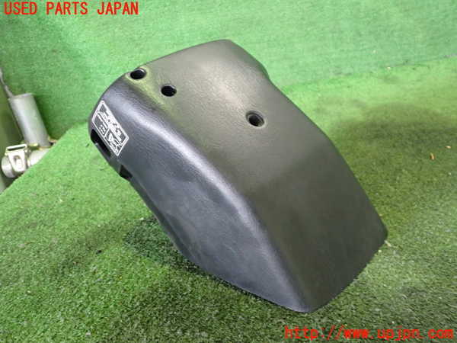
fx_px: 396
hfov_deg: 60.0
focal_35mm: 30
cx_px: 228
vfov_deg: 46.8
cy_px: 172
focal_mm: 5.4
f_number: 2.3
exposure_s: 1/30
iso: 640
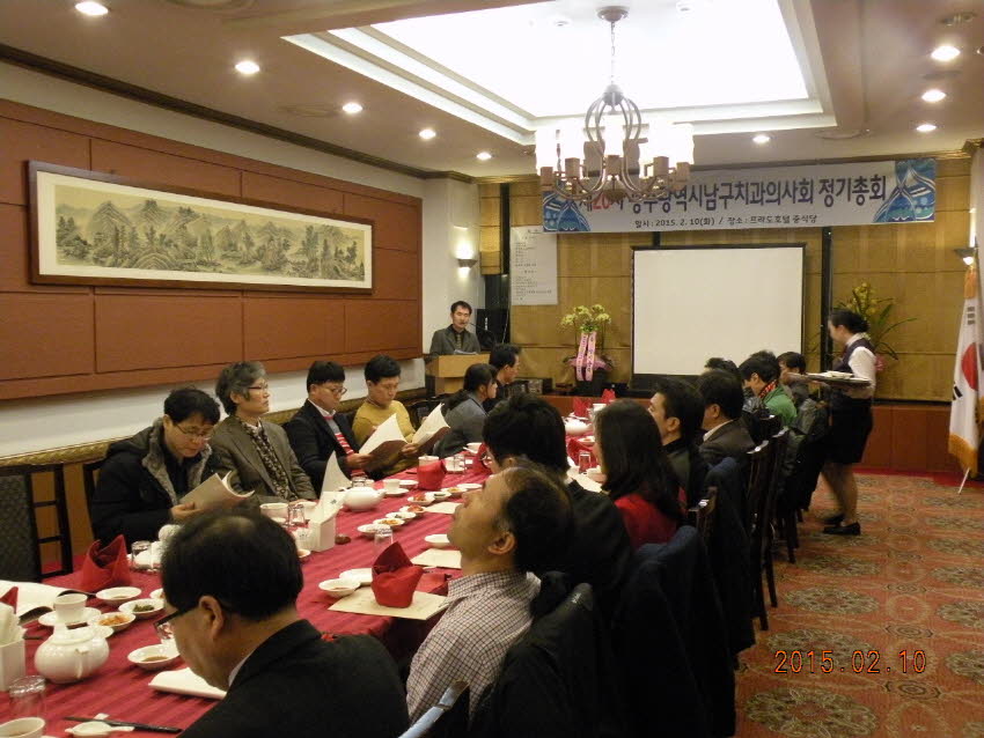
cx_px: 492
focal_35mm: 33
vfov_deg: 43.0
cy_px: 369
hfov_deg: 55.3
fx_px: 938
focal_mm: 5.8
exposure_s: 1/25.5
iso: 400
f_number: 3.2
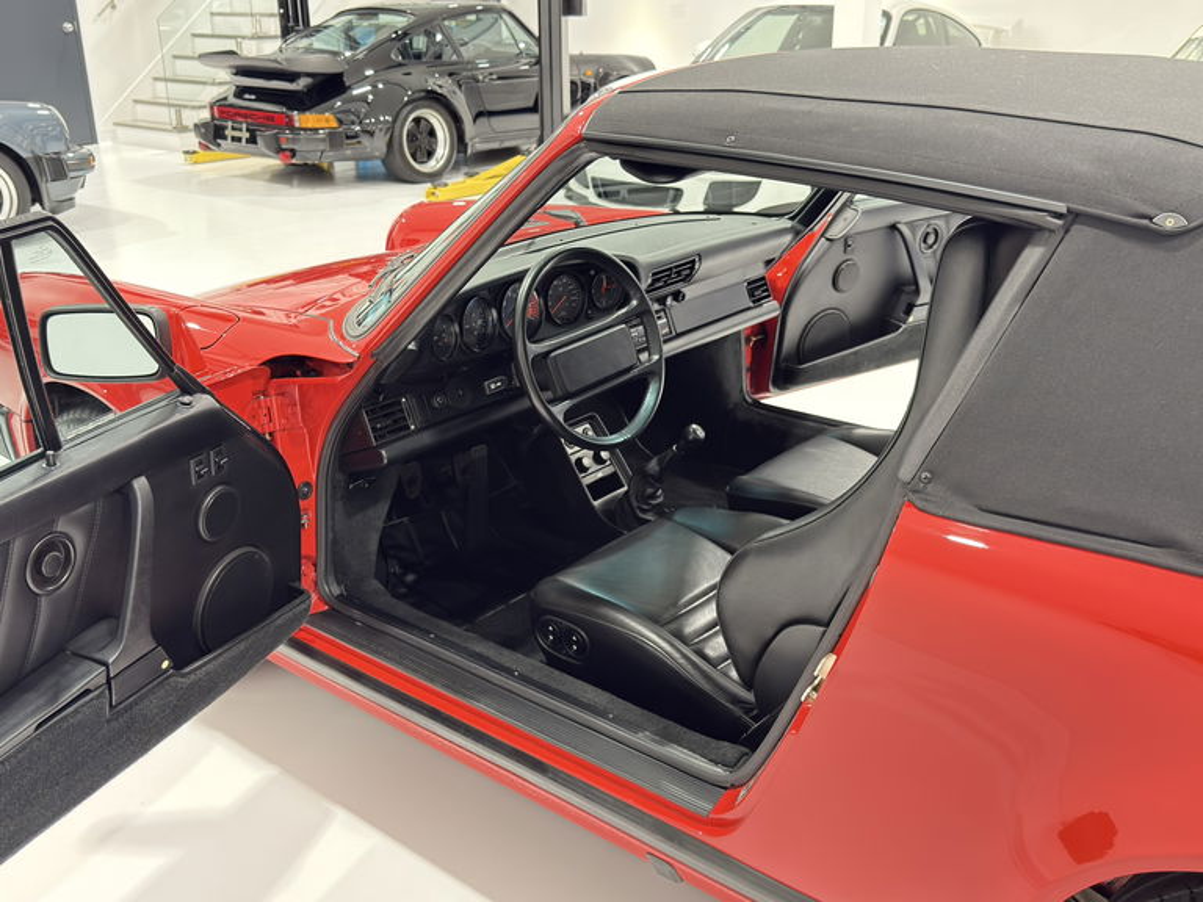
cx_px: 602
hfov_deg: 52.6
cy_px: 451
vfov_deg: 40.7
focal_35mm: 35
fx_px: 1216
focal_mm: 6.76
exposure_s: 1/60
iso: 250
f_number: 1.78
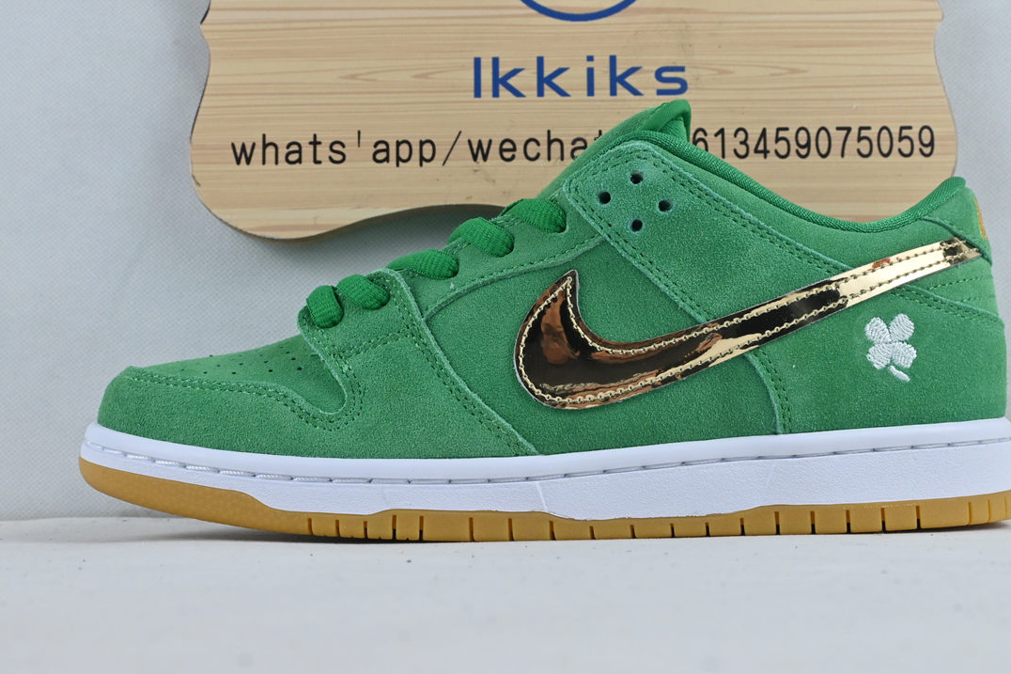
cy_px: 323
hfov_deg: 34.2
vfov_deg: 23.2
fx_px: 1644
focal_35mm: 59
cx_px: 527
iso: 1000
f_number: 10
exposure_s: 1/160
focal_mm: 35
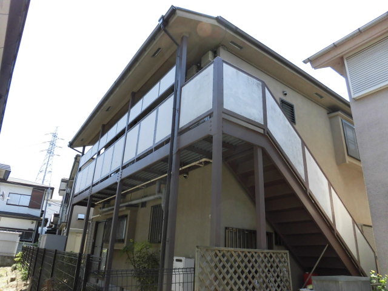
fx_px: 269
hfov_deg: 71.6
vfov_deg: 56.8
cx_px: 194
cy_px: 146
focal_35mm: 24
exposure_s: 1/400
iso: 100
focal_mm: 4.3
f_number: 3.1
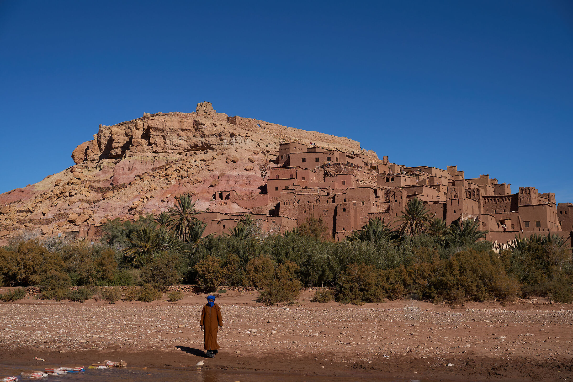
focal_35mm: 45
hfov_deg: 43.6
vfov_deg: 29.9
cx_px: 286
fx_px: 716
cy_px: 191
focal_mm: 45
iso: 200
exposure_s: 1/4000
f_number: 5
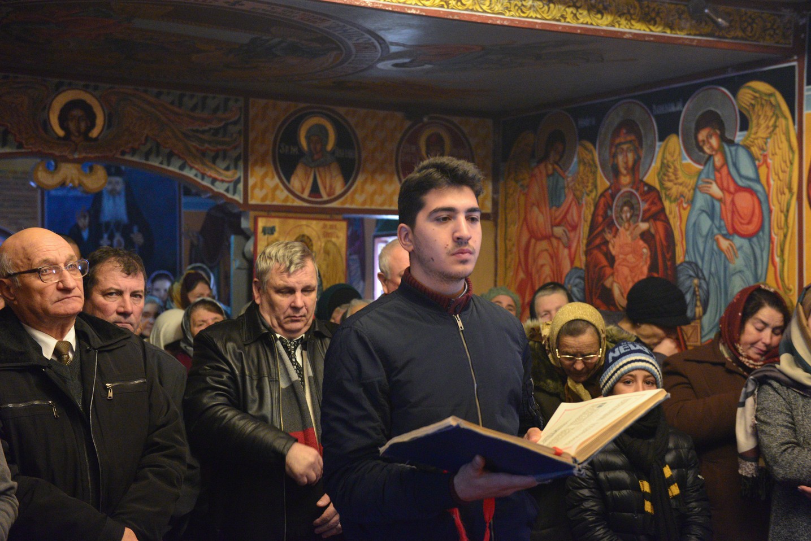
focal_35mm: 52
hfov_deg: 38.2
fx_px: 1172
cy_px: 270
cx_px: 406
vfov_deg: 26.0
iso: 6400
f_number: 3.2
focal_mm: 52
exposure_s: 1/80
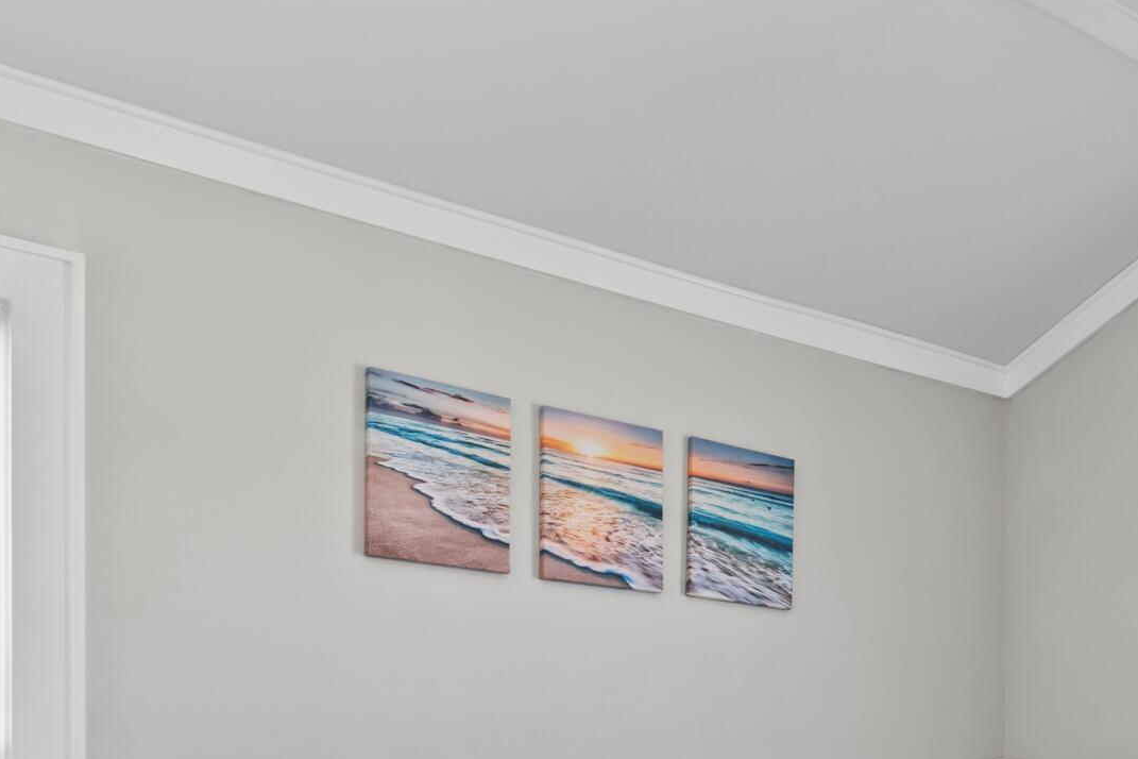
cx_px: 1124
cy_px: 831
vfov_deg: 28.9
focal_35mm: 42
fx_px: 1328
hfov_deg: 40.9
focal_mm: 10
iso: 100
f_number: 4.5
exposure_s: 1/4
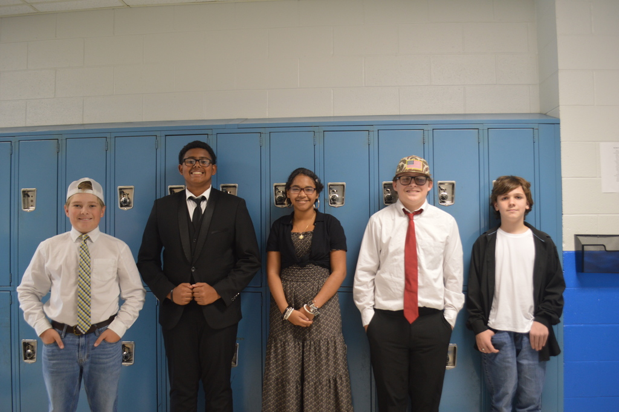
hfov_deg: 62.0
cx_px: 310
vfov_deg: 43.5
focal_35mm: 30
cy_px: 206
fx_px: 515
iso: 500
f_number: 3.8
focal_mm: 20
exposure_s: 1/15
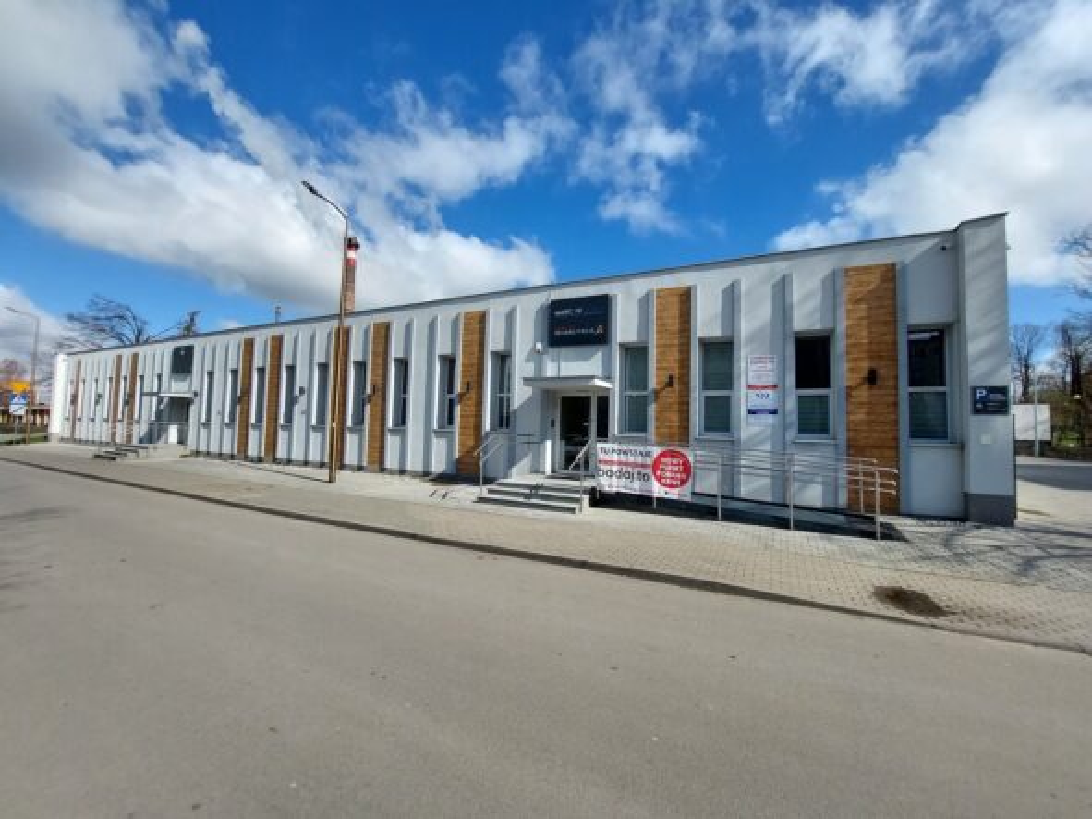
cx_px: 546
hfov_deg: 106.2
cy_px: 410
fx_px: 410
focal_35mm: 13
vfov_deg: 89.9
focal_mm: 1.74
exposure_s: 1/2026
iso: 50
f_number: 2.2
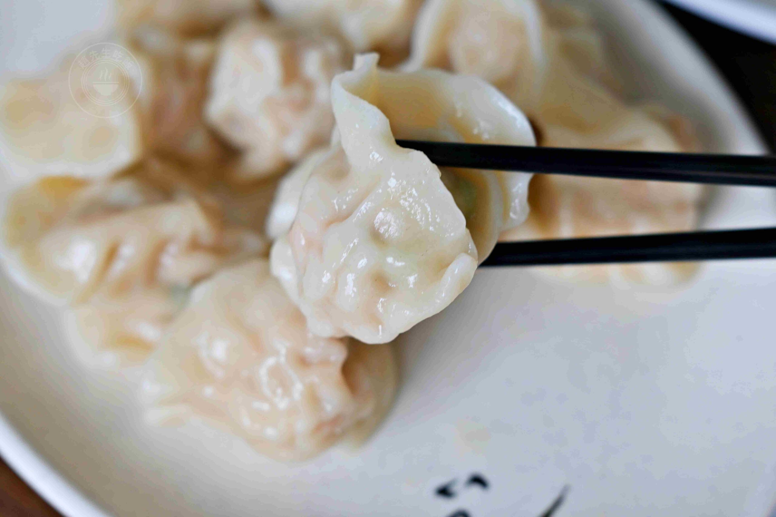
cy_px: 258
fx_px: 1617
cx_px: 388
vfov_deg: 18.2
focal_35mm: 75
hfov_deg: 27.0
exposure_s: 1/200
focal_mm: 50
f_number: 3.2
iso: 100
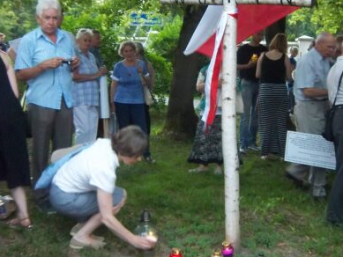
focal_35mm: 45
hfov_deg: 41.8
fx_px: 446
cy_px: 86
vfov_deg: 31.9
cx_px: 213
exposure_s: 1/30
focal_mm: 5.05
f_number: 3.5
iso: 320
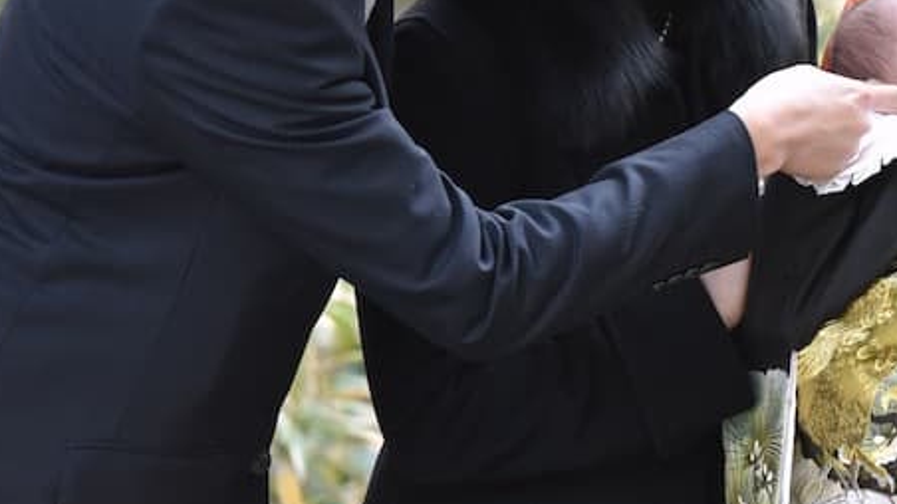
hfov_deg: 5.3
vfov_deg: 3.0
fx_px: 9654
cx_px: 978
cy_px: 54
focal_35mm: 406
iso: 1600
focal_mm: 175
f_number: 5.6
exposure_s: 1/250
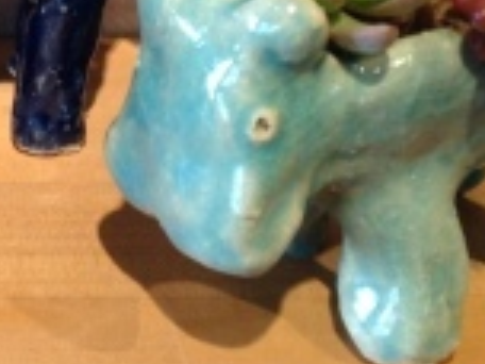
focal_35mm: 115
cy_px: -136
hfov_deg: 16.4
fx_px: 1611
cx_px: -93
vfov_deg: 12.4
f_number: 2.4
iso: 50
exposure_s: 1/17
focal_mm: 4.28
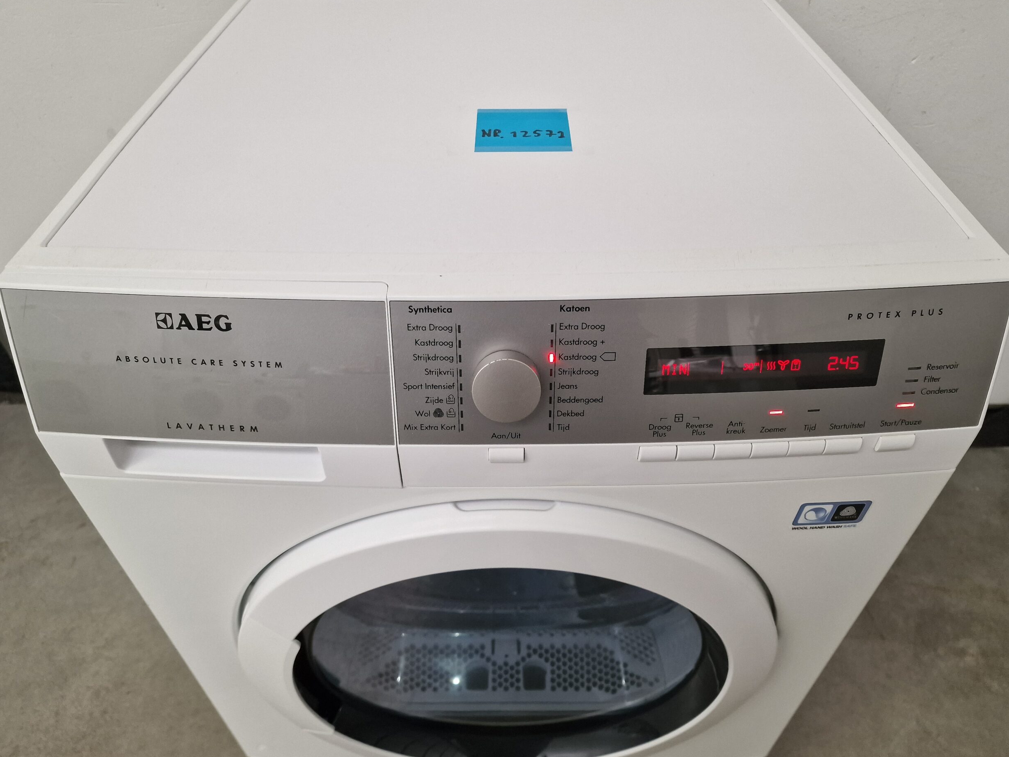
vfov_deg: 56.8
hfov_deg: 71.6
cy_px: 390
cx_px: 499
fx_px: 700
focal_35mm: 24
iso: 160
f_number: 1.8
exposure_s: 1/100
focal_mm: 6.4
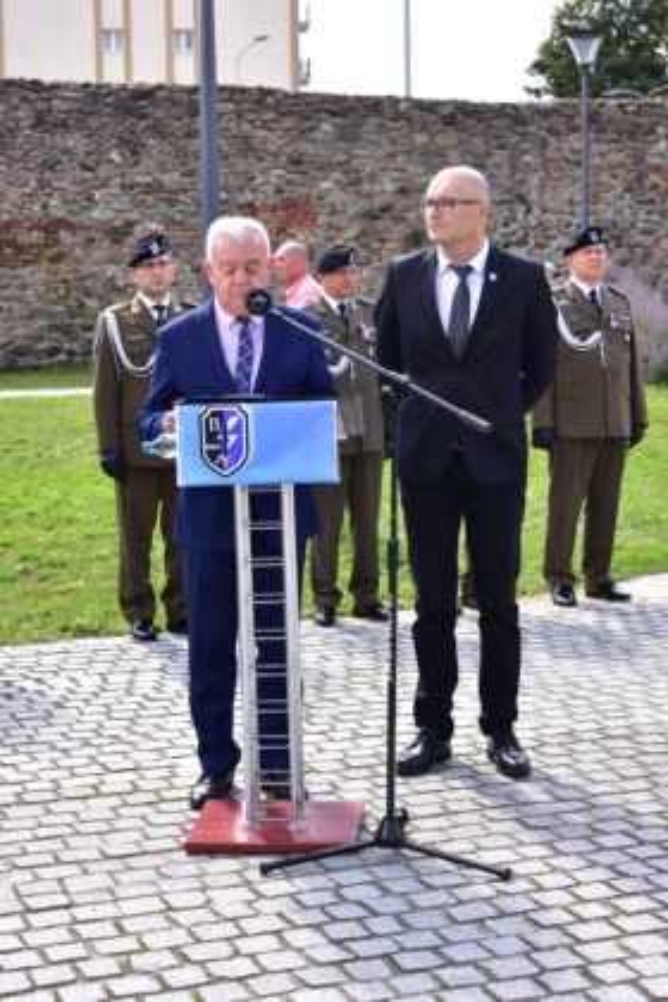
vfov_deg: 33.4
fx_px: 1670
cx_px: 334
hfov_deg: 22.6
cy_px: 501
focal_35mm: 60
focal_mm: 40
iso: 200
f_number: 5
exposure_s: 1/200
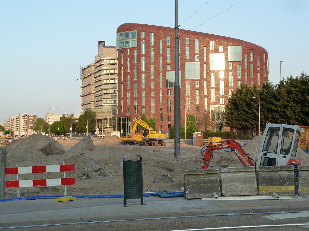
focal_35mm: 55
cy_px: 116
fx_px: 491
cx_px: 154
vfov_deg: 26.6
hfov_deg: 34.9
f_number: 3.9
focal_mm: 9.1
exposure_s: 1/160
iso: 125
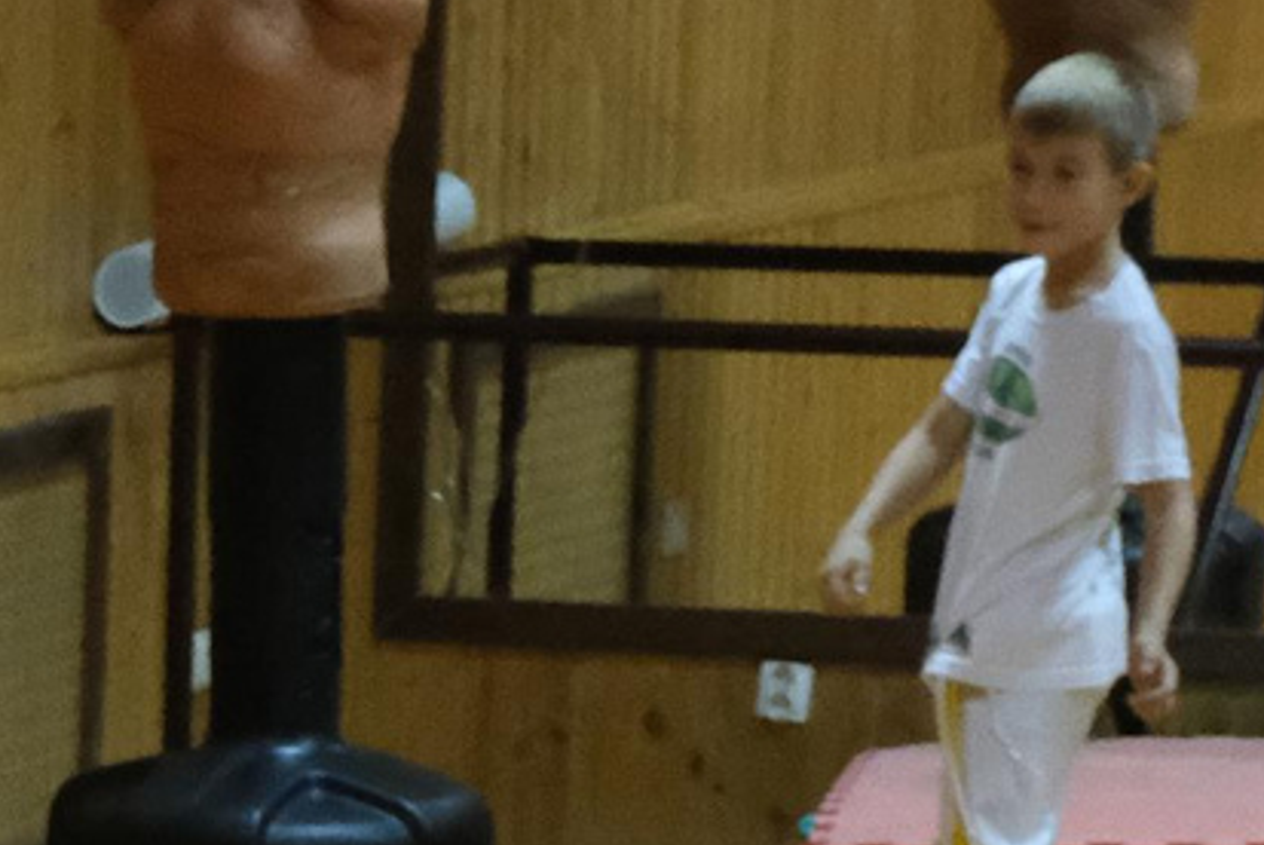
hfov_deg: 7.7
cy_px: 2090
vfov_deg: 5.2
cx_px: -1448
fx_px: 8924
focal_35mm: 254
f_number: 4.4
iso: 6400
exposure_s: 1/250
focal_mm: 27.1
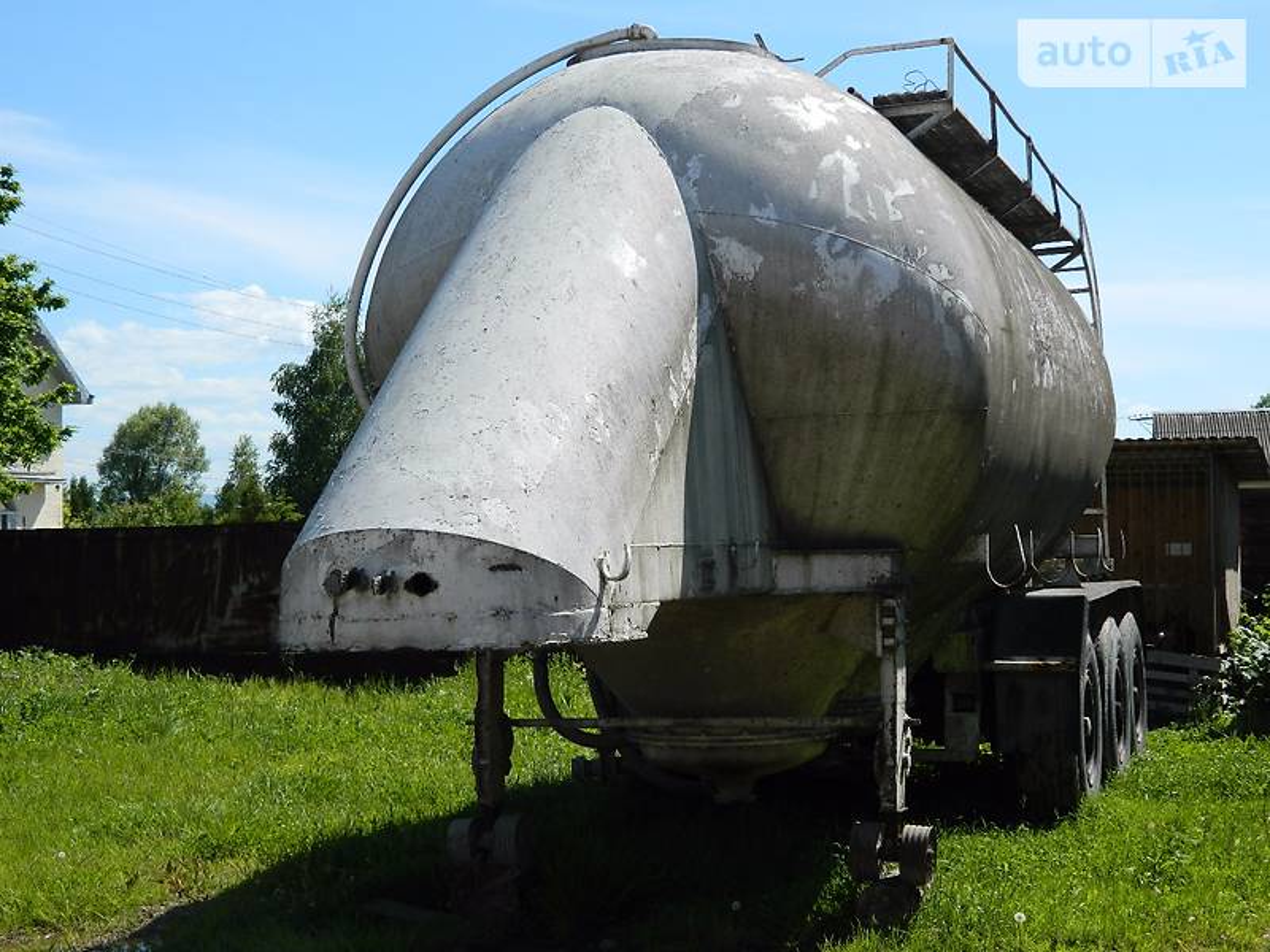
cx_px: 635
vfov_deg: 25.7
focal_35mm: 57
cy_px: 476
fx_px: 2091
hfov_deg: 33.8
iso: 80
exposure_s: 1/800
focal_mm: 10.2
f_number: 3.8
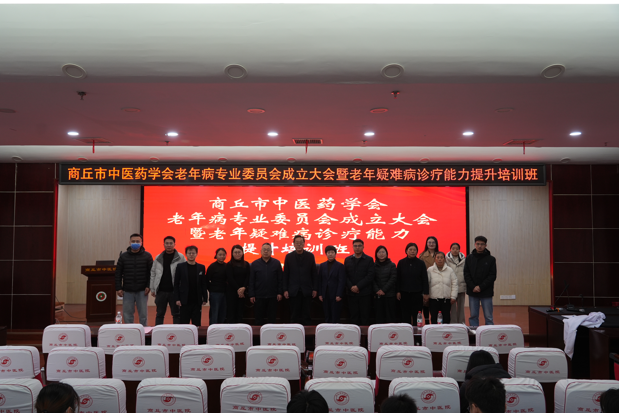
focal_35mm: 29
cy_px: 206
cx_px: 310
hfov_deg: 63.7
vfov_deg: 45.0
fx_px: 499
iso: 800
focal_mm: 29
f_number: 4.5
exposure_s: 1/60
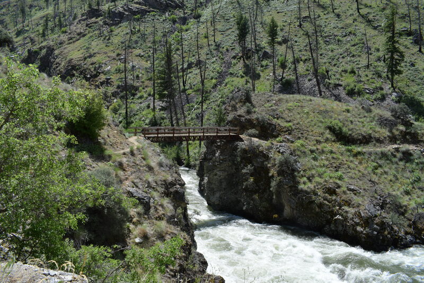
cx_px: 212
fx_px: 318
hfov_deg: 67.4
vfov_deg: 47.9
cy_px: 142
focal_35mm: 27
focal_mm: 18
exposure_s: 1/400
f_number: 10
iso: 200
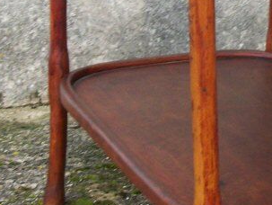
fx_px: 1062
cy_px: 80
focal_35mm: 135
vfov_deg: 11.0
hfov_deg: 14.4
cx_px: 265
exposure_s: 1/40
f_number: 2.9
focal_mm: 5.7
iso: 80
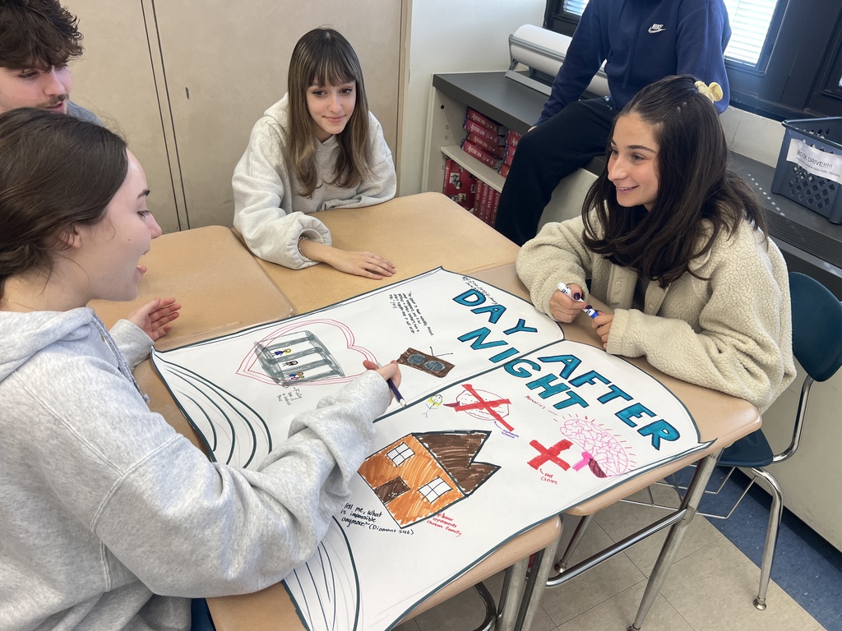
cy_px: 316
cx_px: 421
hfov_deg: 67.3
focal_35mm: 26
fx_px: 632
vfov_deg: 53.1
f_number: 1.5
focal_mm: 5.7
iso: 40
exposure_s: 1/120
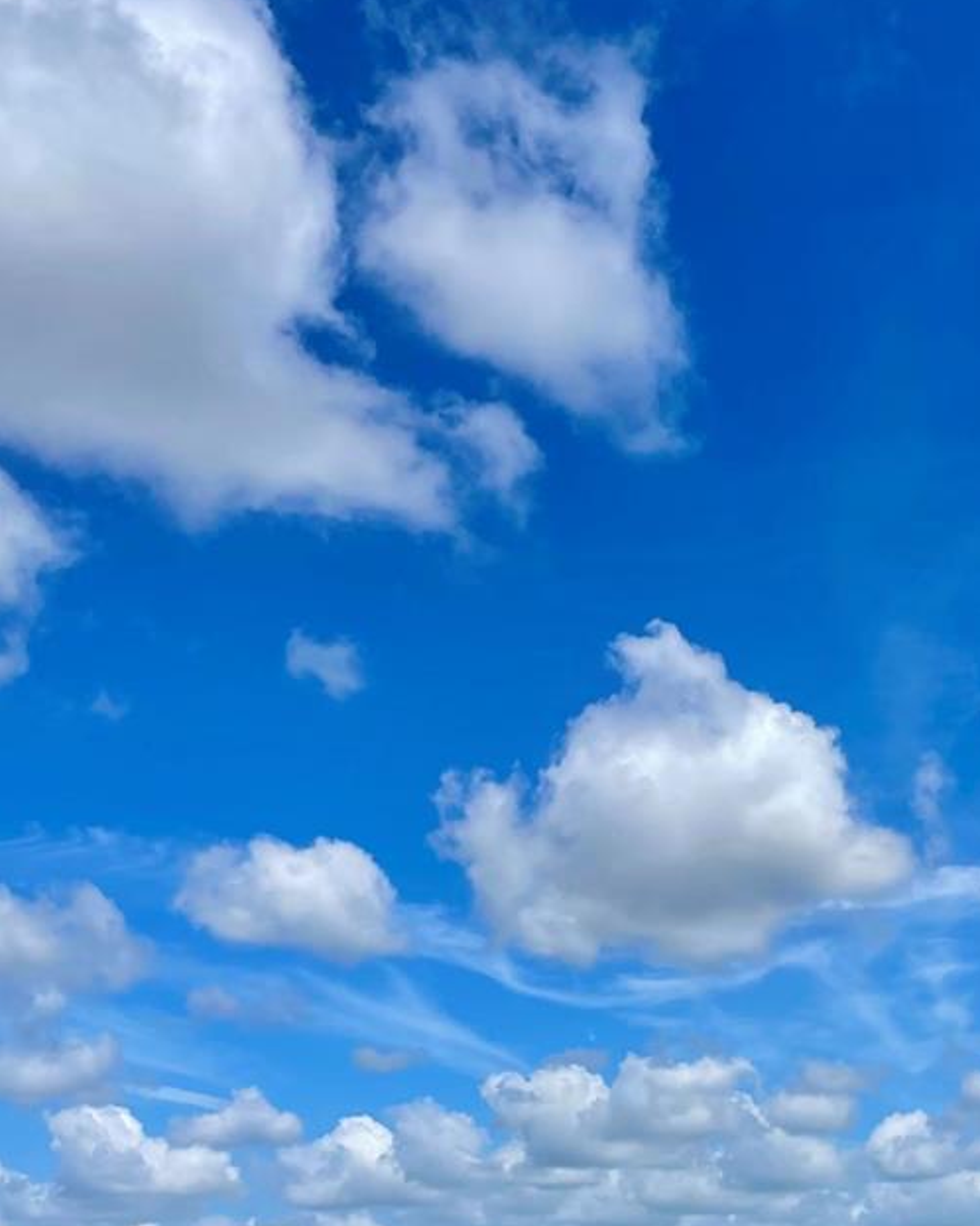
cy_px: 978
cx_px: 663
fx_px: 1705
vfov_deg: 38.1
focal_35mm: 47
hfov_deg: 31.8
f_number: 1.6
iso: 32
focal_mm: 5.1
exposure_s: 1/6250
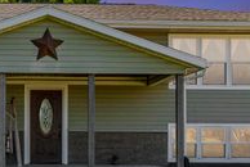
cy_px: 44
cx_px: 46
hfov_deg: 27.4
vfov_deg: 18.9
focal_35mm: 72
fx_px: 501
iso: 500
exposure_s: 1/250
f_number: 9
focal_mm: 28
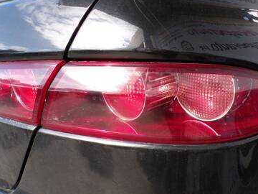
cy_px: 103
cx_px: 170
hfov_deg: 55.7
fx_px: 239
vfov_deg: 44.1
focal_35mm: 32
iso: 100
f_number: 5.8
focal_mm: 4.3
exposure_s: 1/85
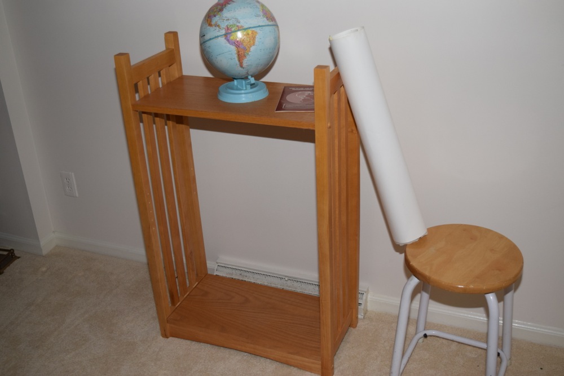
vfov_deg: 33.0
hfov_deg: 47.9
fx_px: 635
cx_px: 282
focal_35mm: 40
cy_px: 188
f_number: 4
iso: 720
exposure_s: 1/60
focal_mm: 27
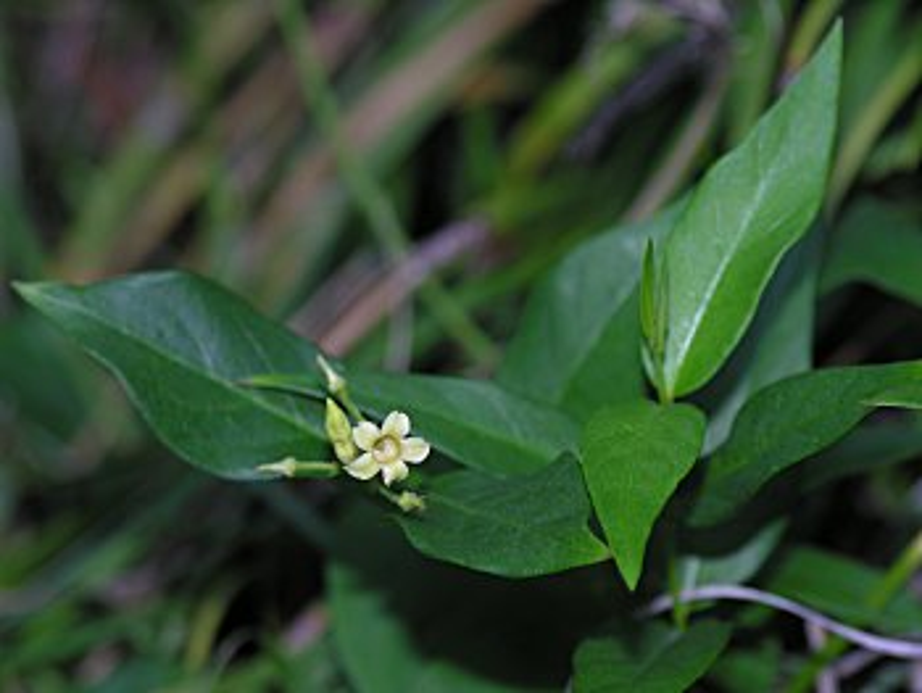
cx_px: 461
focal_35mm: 141
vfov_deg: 10.5
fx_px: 3758
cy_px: 346
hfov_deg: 14.0
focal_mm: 35.9
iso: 50
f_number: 3.8
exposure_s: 1/60
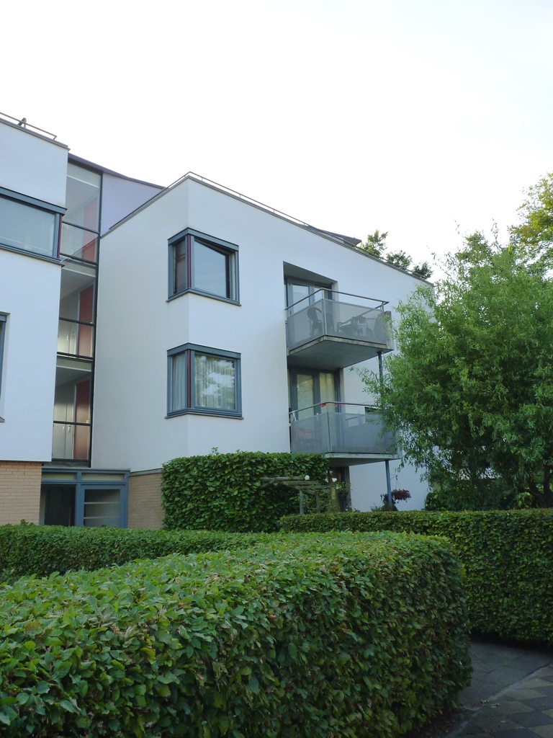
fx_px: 575
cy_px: 369
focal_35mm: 27
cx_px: 276
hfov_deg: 51.4
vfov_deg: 65.3
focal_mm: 4.8
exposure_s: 1/160
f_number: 4
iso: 125
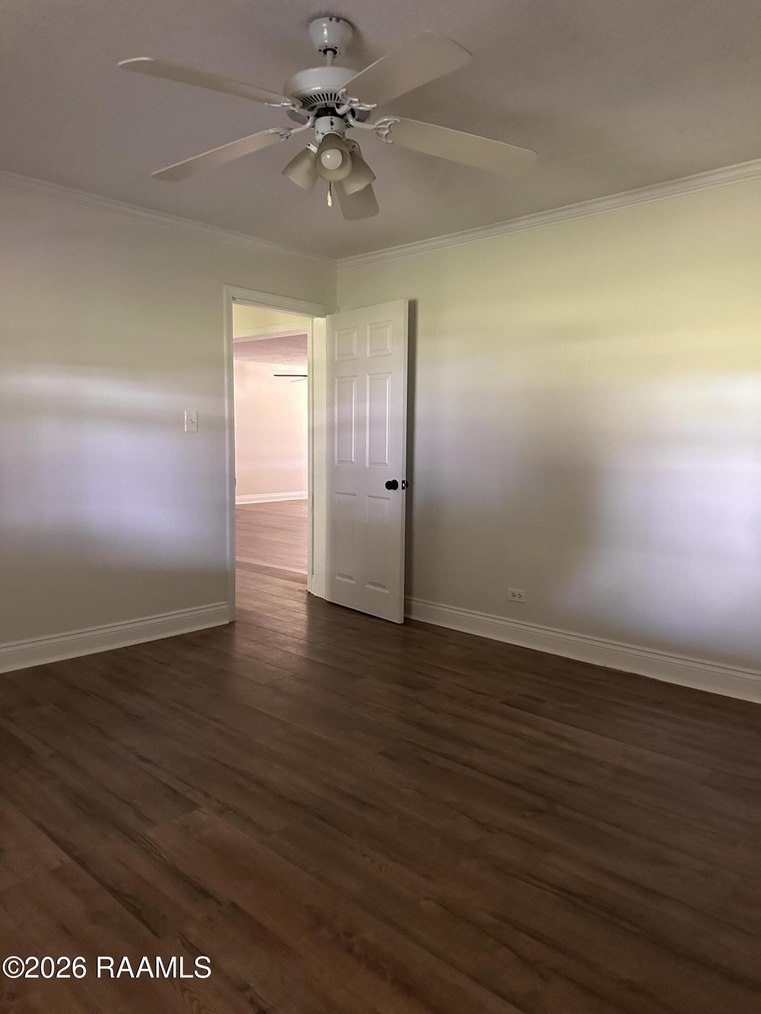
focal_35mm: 24
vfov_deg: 71.6
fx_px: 703
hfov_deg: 56.8
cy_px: 507
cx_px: 380
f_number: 1.78
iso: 1000
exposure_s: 1/50
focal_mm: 6.86
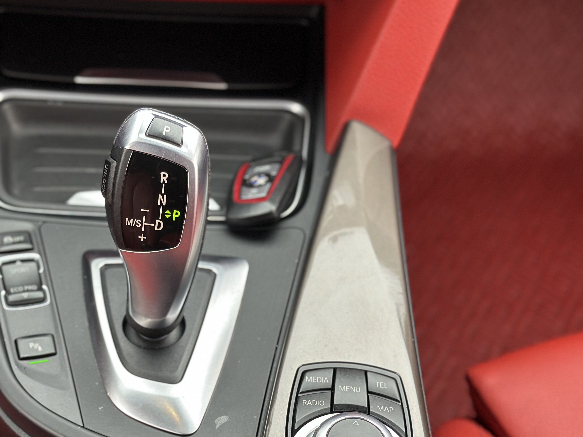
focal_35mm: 68
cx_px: 205
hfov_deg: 28.4
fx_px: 1145
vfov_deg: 21.5
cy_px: 306
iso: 100
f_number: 1.78
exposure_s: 1/101
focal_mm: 6.86
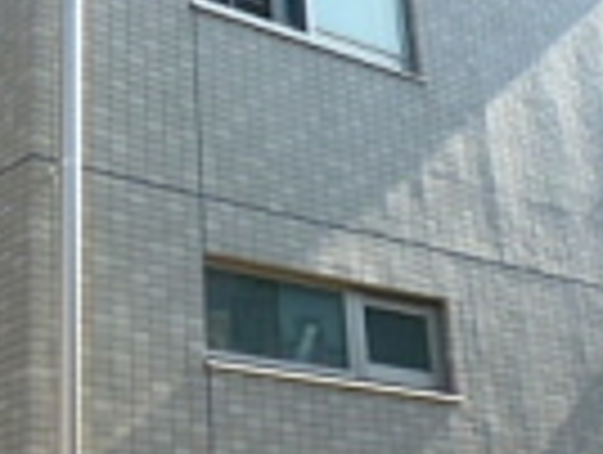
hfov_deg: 25.0
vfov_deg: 18.7
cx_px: 144
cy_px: 2
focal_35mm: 77
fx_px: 1344
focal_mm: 4.3
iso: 100
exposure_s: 1/320
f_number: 4
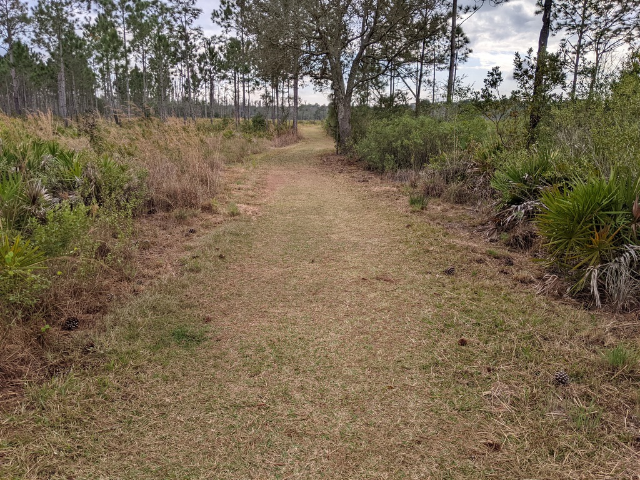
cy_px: 240
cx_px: 320
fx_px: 499
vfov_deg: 51.4
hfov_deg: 65.3
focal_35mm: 27
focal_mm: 4.44
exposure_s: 1/2611
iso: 41
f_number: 1.8
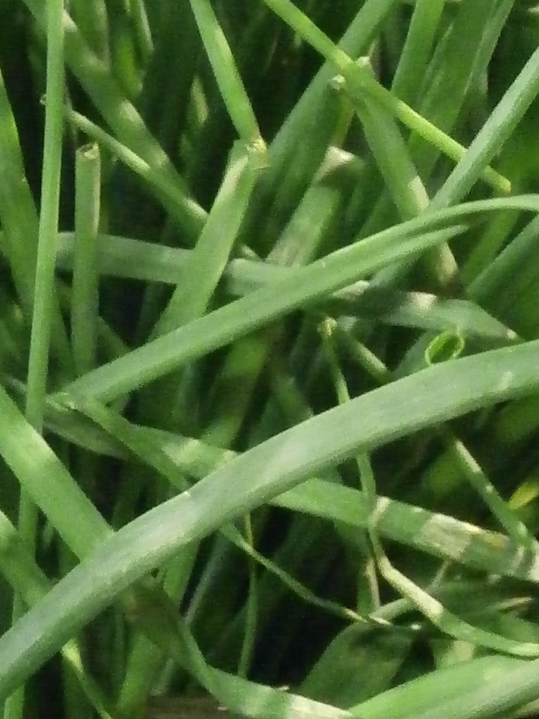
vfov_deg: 13.4
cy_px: -155
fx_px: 2970
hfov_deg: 10.4
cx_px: 231
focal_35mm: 143
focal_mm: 6.67
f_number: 3.9
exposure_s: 1/15
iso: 800
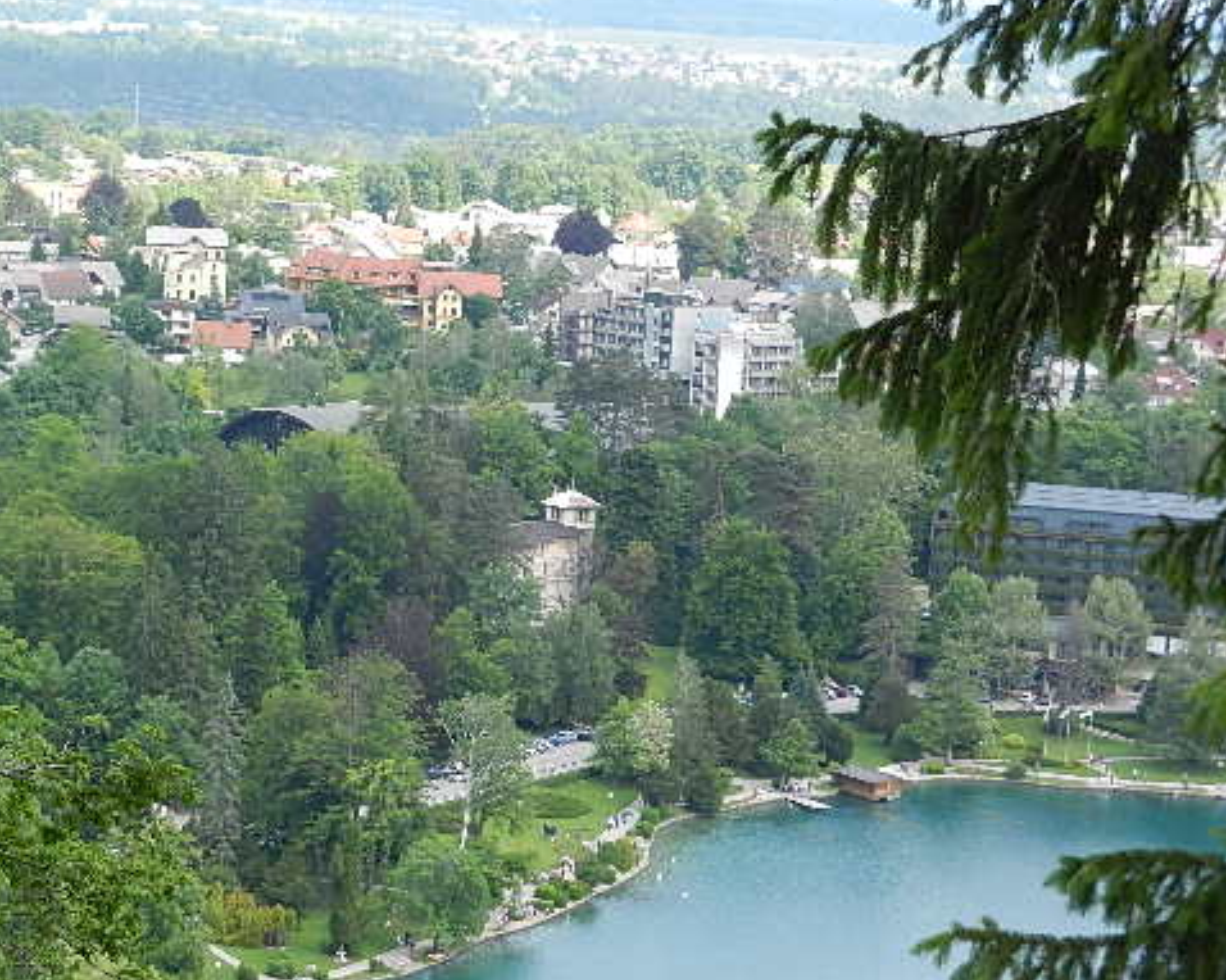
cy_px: 513
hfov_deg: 16.1
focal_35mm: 119
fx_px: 4316
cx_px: 428
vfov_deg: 13.0
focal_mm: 16.3
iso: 160
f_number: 4.9
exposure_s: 1/200
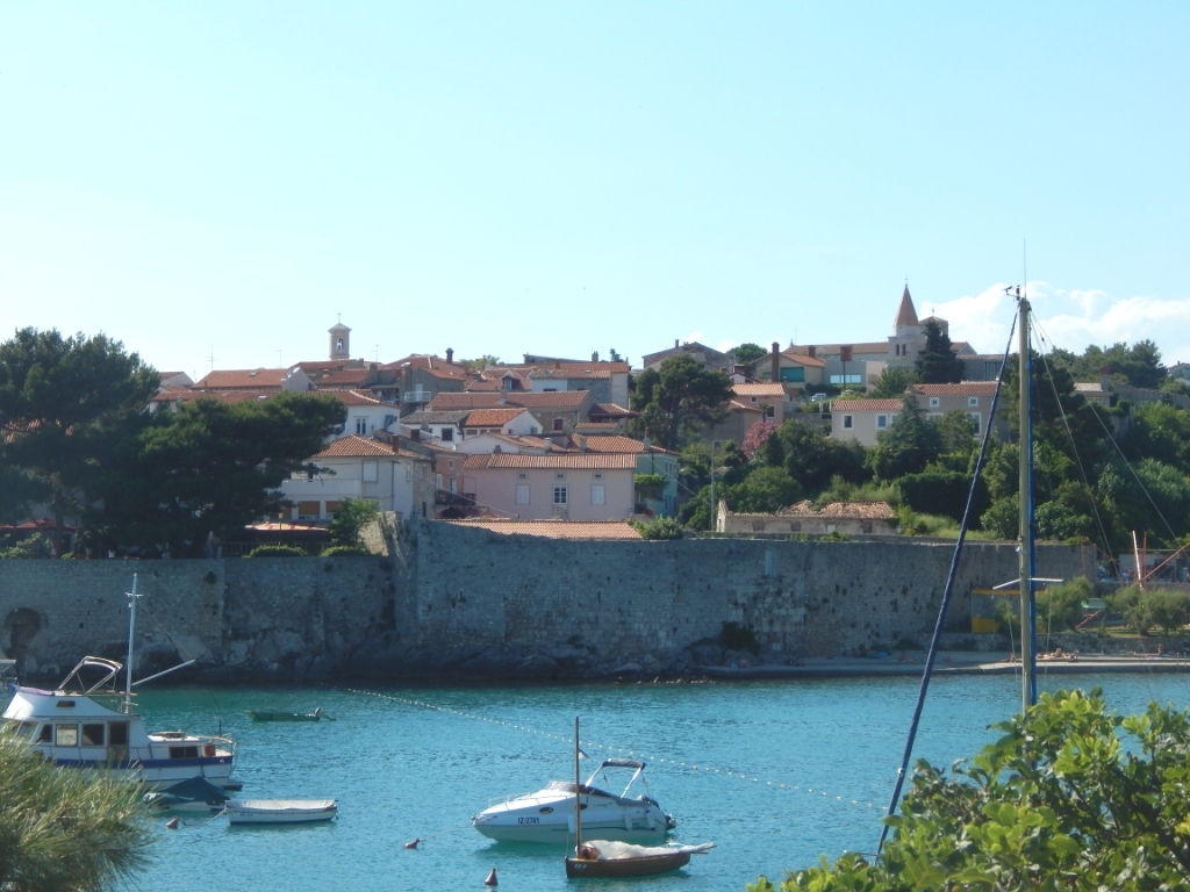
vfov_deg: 17.4
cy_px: 446
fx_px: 2922
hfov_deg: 23.0
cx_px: 595
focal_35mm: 85
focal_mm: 15.3
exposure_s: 1/1250
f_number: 4.3
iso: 125
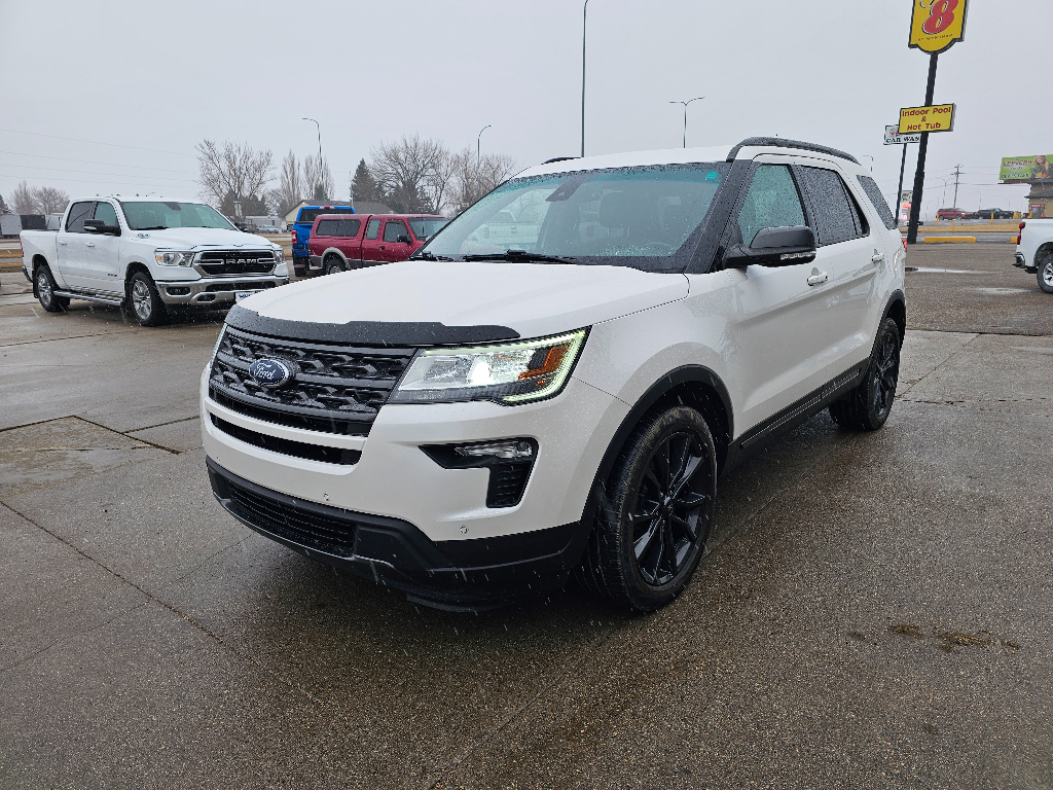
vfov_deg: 58.9
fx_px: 700
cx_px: 526
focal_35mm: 23
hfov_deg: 73.9
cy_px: 395
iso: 10
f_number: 1.7
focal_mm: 6.3
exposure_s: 1/137
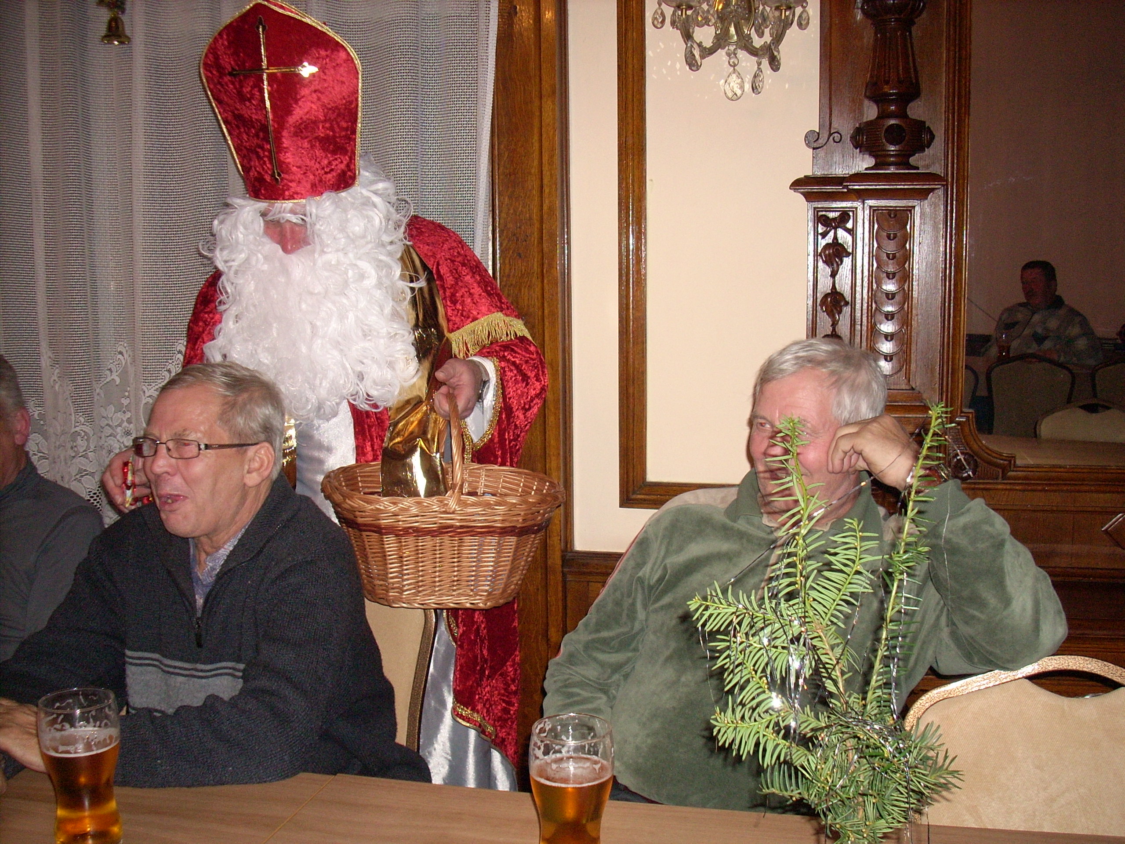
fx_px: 1202
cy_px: 422
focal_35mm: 37
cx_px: 562
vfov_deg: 38.7
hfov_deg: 50.1
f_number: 2.8
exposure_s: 1/60
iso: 200
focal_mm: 6.2
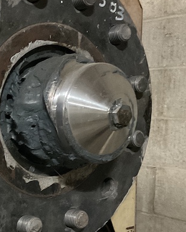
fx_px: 510
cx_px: 15
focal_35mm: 74
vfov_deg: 25.6
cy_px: 153
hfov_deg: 20.2
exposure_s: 1/17
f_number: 1.8
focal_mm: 3
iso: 500
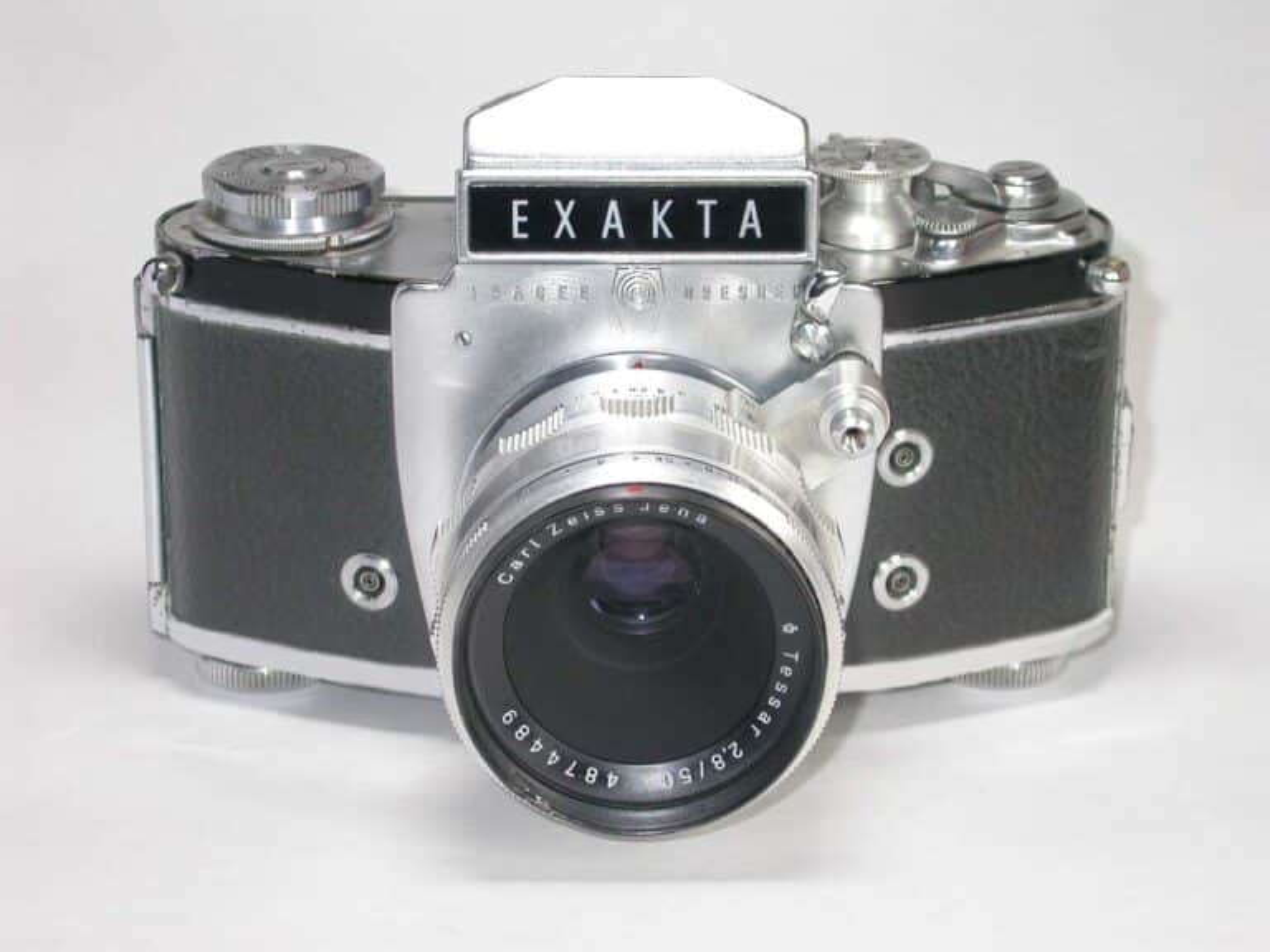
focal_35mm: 122
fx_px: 4476
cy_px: 476
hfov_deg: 16.1
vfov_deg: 12.1
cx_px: 635
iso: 100
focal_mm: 25.3
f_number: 4.4
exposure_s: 1/60.3
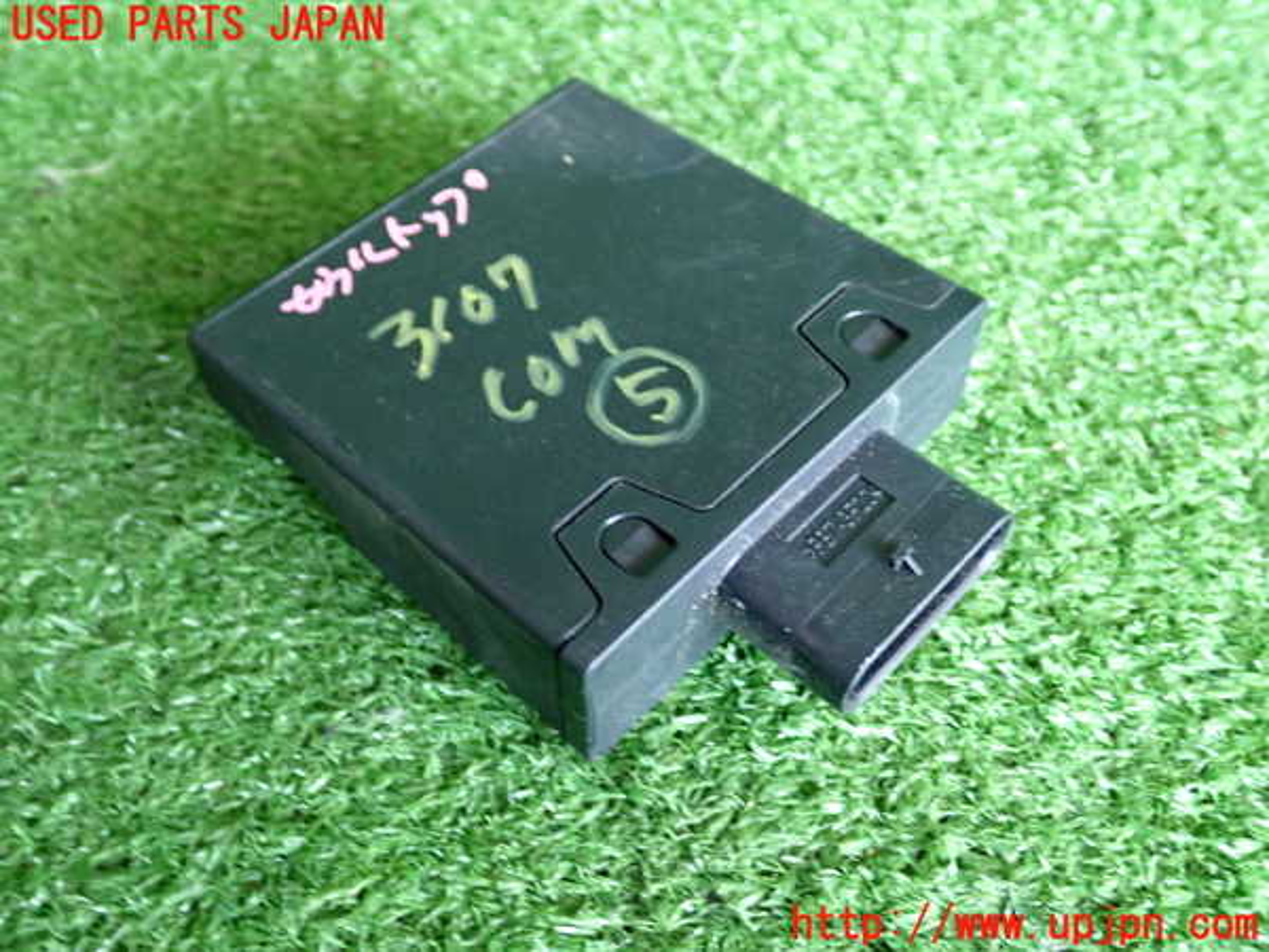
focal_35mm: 36
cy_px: 476
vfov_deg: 39.7
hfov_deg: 51.4
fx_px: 1320
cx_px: 634
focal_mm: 6.37
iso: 400
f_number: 2.5
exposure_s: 1/40
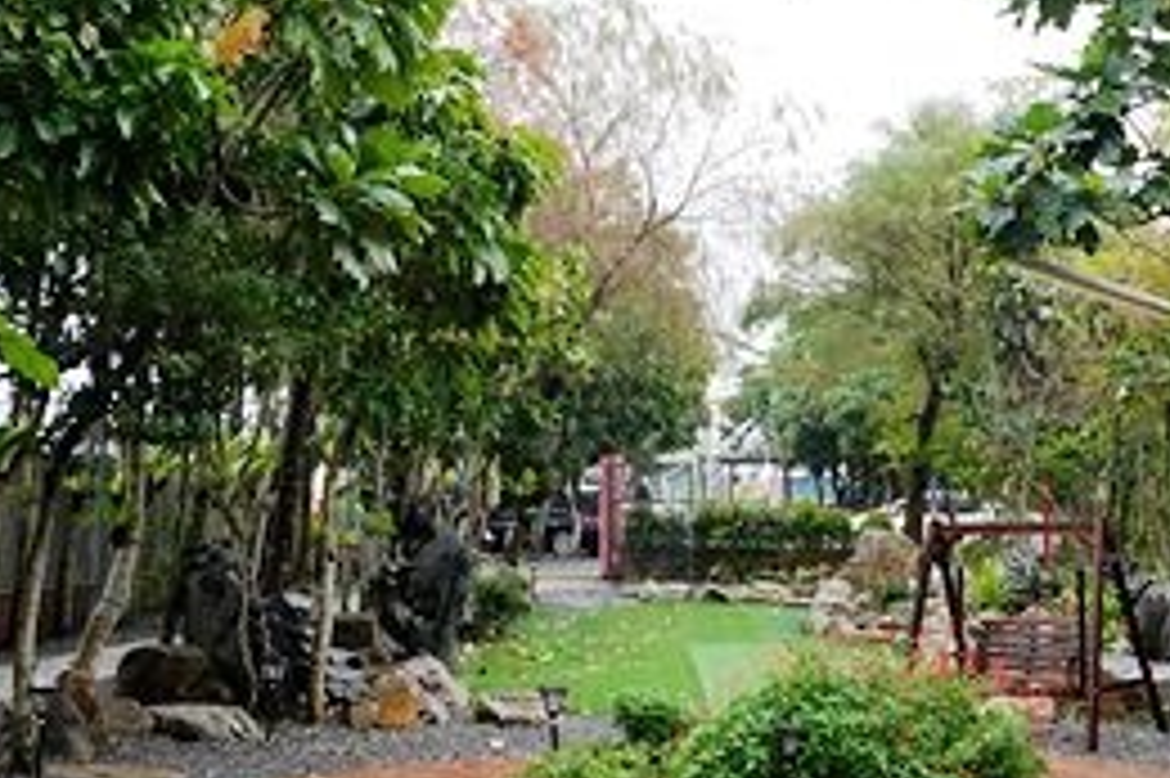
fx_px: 1949
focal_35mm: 60
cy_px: 223
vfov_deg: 22.4
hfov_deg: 33.3
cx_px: 693
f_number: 2.8
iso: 125
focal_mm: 9
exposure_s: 1/100
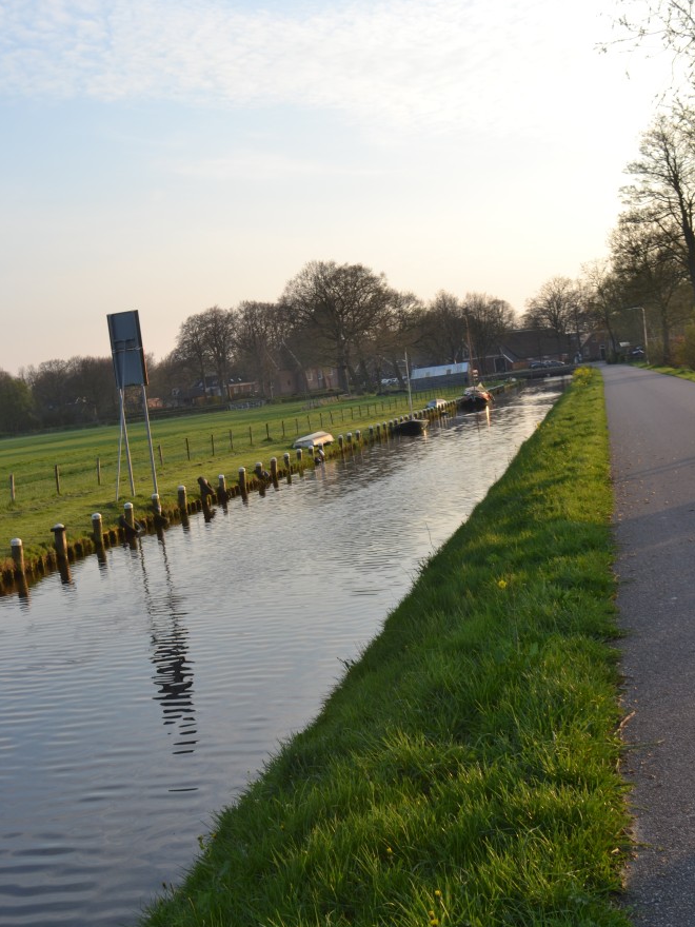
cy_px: 531
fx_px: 1258
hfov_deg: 30.9
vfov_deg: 40.3
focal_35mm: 47
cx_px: 340
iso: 100
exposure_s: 1/160
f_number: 6.3
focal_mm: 28
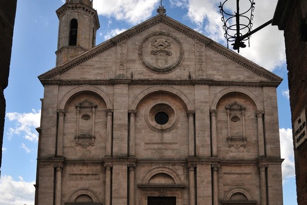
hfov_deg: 47.4
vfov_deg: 30.9
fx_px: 350
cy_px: 190
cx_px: 154
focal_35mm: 41
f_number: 9.5
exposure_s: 1/350
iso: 400
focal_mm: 18
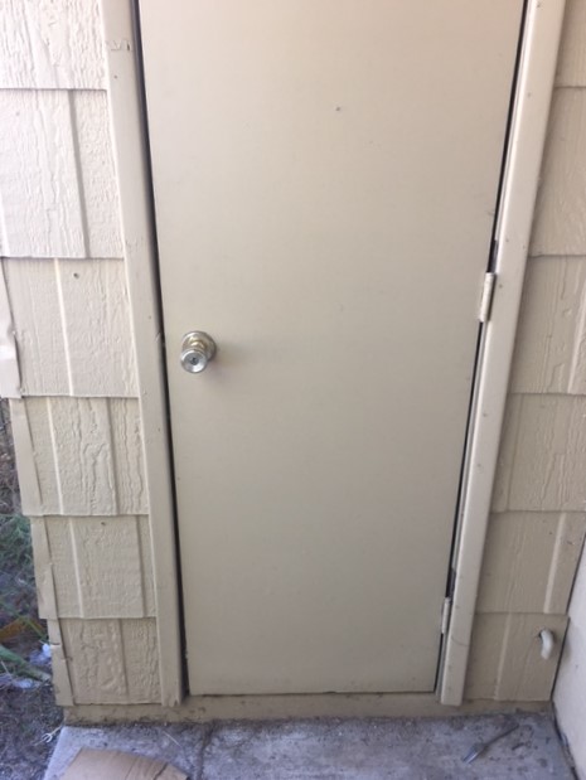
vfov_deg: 61.6
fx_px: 654
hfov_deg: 48.3
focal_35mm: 29
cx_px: 293
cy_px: 390
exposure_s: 1/60
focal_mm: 4.15
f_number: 2.2
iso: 32
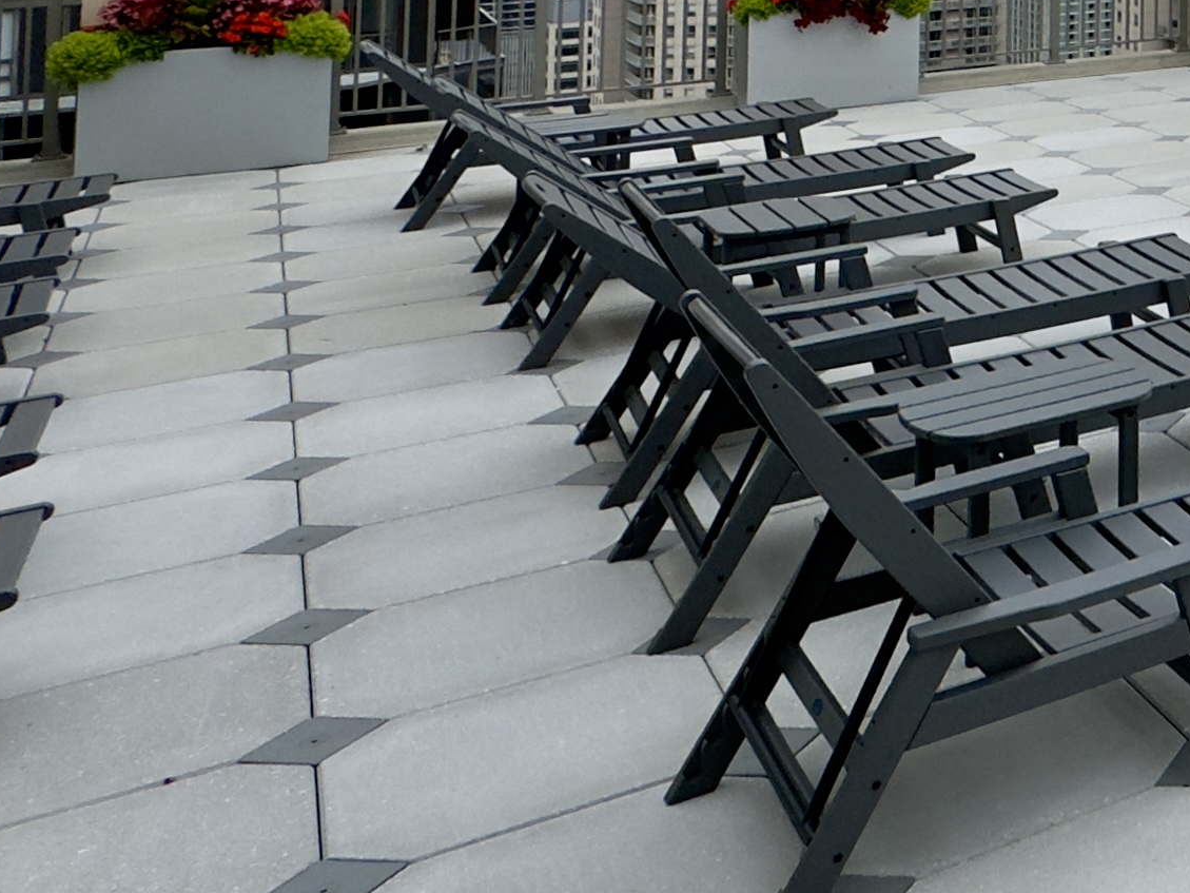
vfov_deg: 25.1
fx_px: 1719
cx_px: 1776
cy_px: -271
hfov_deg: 27.1
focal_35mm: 50
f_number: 2.2
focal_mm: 2.22
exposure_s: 1/2415
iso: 50
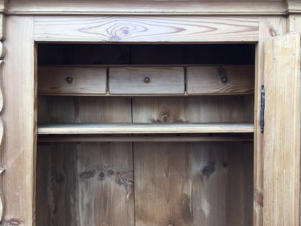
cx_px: 150
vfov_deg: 48.2
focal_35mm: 29
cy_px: 113
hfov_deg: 61.7
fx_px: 252
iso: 32
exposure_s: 1/100
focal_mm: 4.15
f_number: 2.2
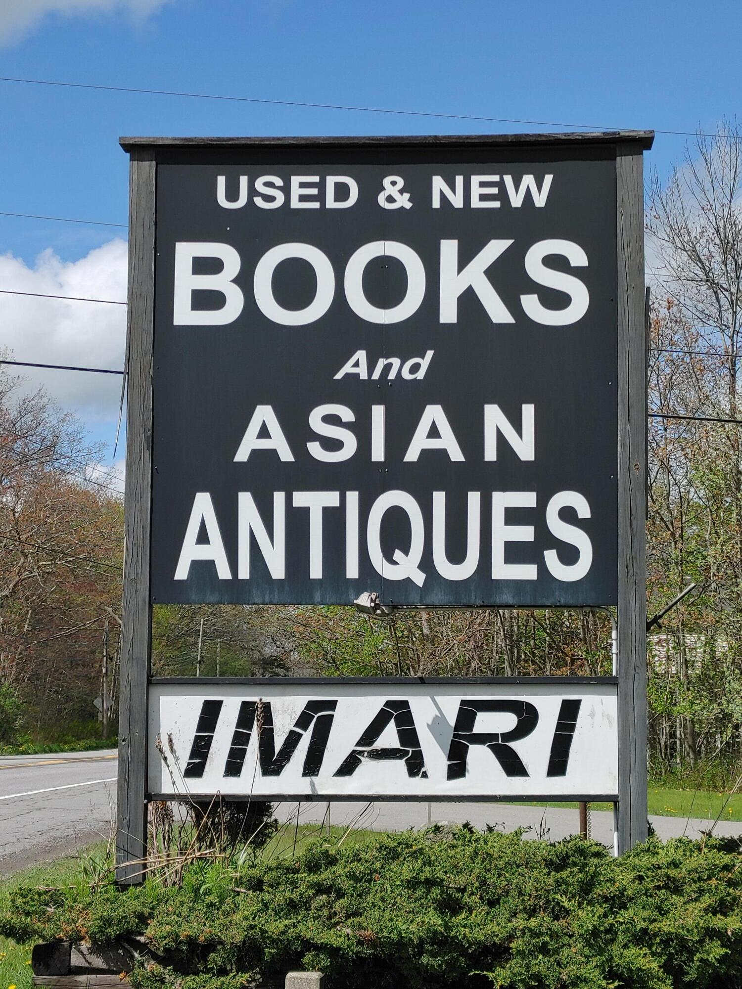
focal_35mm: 75
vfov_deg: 26.0
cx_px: 371
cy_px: 494
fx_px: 2144
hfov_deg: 19.6
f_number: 1.8
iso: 50
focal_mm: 5.58
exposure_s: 1/1613
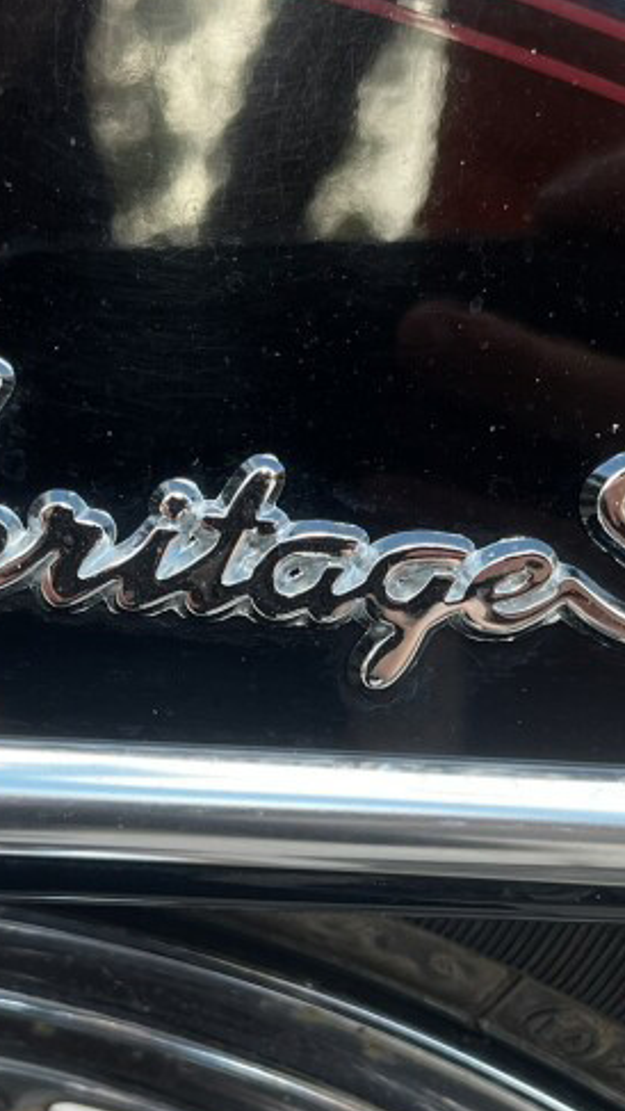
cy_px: 557
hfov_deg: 19.4
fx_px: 1826
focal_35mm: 62
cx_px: 419
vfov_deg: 33.8
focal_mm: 5.1
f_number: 1.6
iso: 40
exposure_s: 1/122
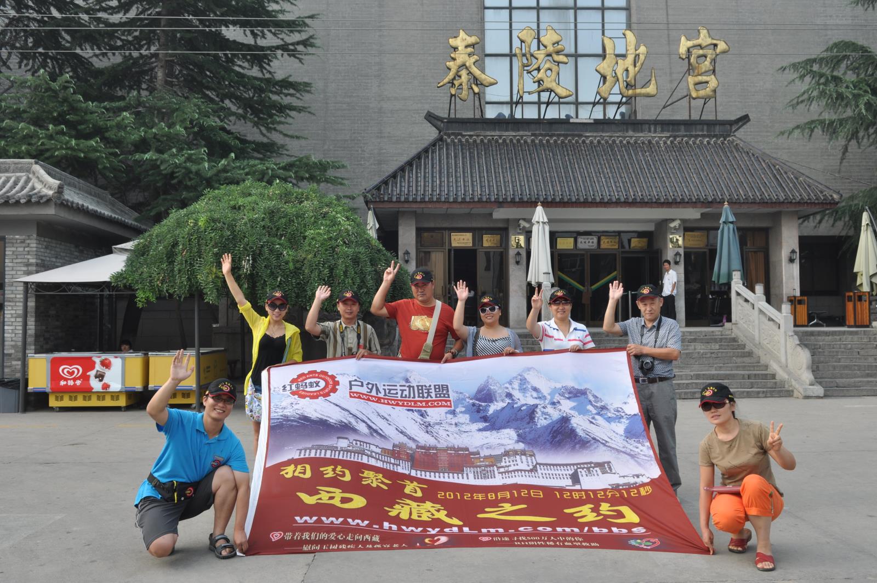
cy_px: 292
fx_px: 803
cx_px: 438
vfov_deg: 39.9
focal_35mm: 33
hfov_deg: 57.3
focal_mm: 22
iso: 200
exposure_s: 1/250
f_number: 8
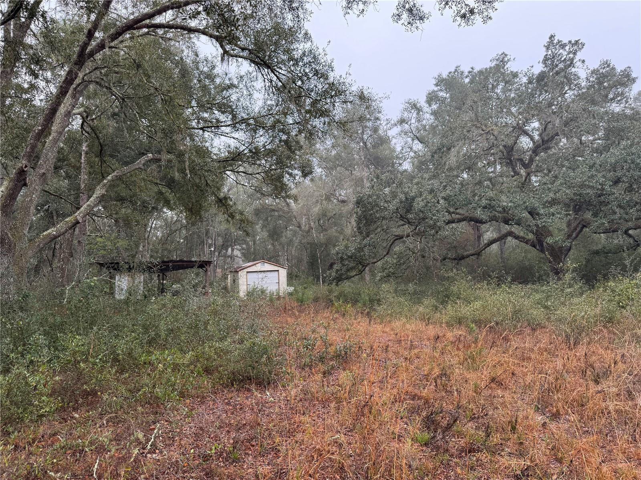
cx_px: 320
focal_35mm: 24
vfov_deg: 56.8
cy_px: 240
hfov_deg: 71.6
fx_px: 444
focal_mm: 6.76
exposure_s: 1/202
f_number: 1.78
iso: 80
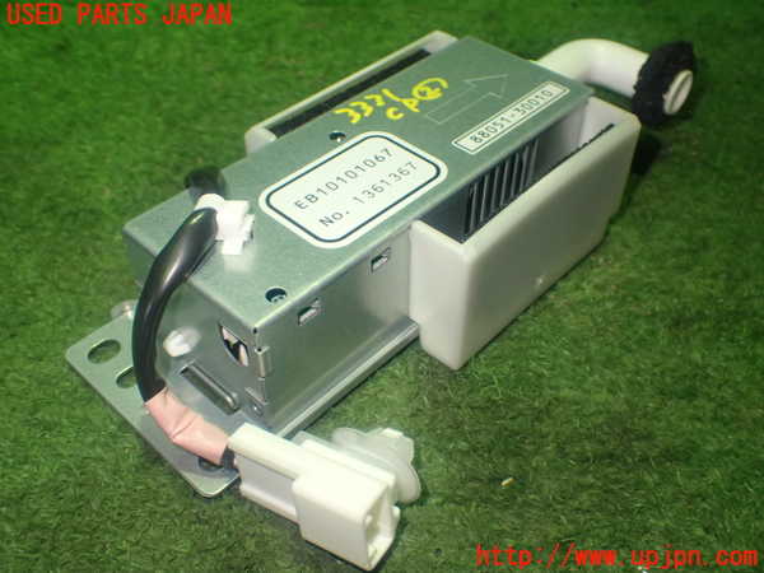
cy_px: 286
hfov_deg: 51.4
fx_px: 795
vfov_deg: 39.7
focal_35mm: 36
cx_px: 382
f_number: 2.5
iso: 320
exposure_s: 1/40
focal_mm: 6.37
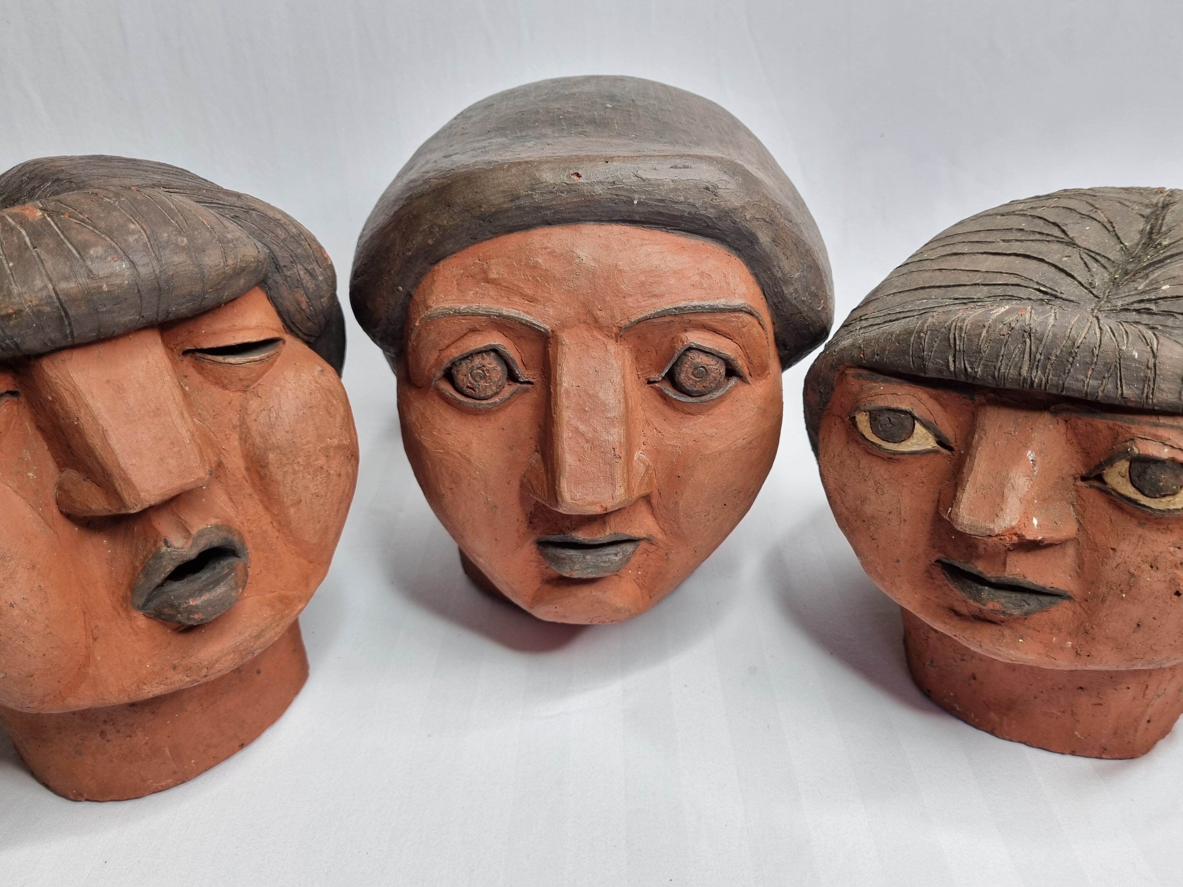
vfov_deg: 53.1
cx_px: 592
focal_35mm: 26
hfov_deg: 67.3
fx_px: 889
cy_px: 444
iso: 100
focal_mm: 5.4
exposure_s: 1/100
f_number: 1.8
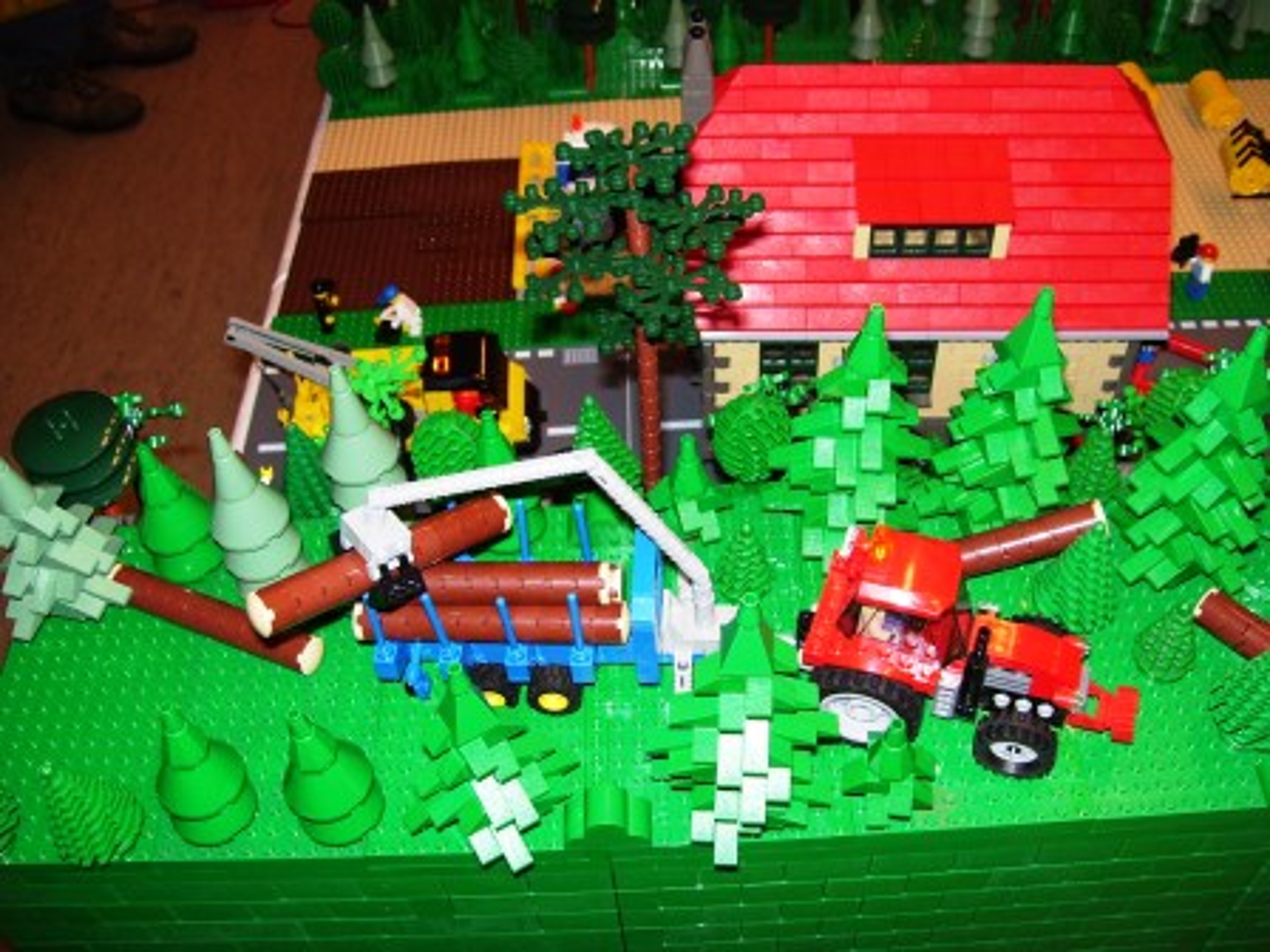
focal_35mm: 36
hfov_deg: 51.4
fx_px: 1321
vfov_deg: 39.7
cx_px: 635
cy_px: 476
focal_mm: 6
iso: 80
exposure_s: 1/60
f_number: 2.7
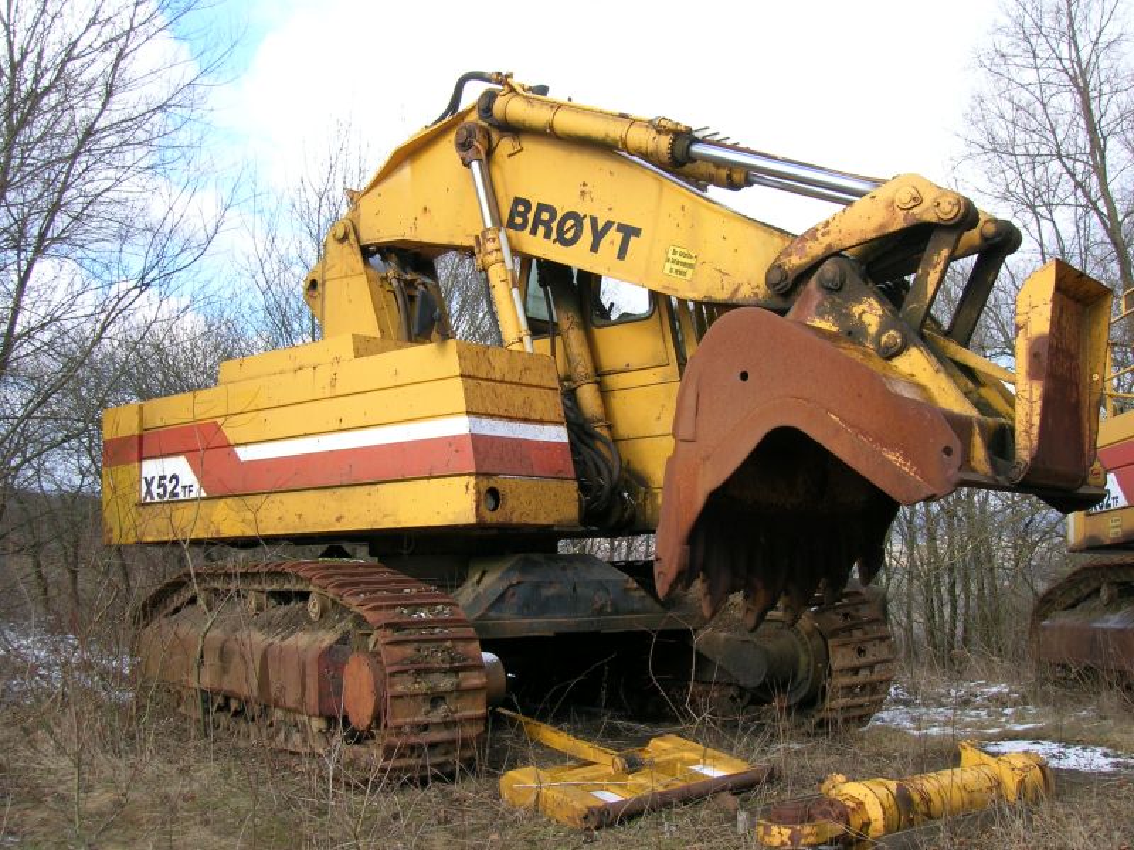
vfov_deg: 39.7
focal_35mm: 36
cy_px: 425
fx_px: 1179
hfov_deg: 51.4
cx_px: 567
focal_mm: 6
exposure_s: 1/120
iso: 50
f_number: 4.9
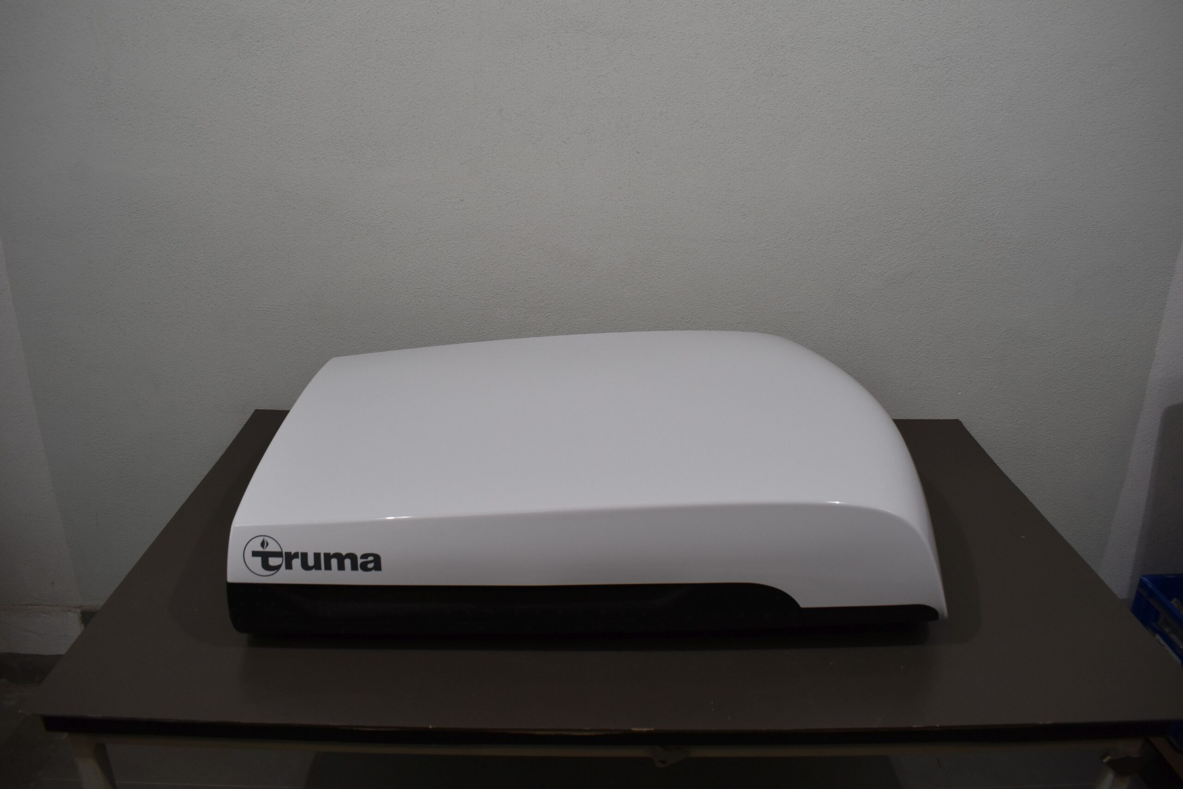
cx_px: 592
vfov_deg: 47.9
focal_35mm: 27
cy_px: 394
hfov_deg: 67.4
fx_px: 887
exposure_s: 1/250
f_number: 5.6
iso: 400
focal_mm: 18
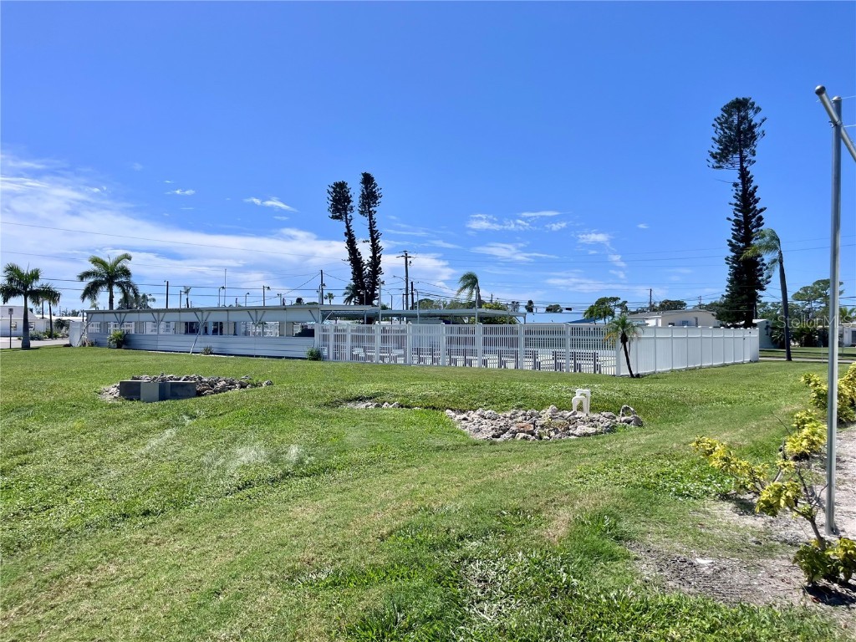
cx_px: 428
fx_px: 643
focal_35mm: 26
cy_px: 321
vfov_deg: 53.1
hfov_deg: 67.3
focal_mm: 5.1
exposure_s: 1/6173
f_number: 1.6
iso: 50
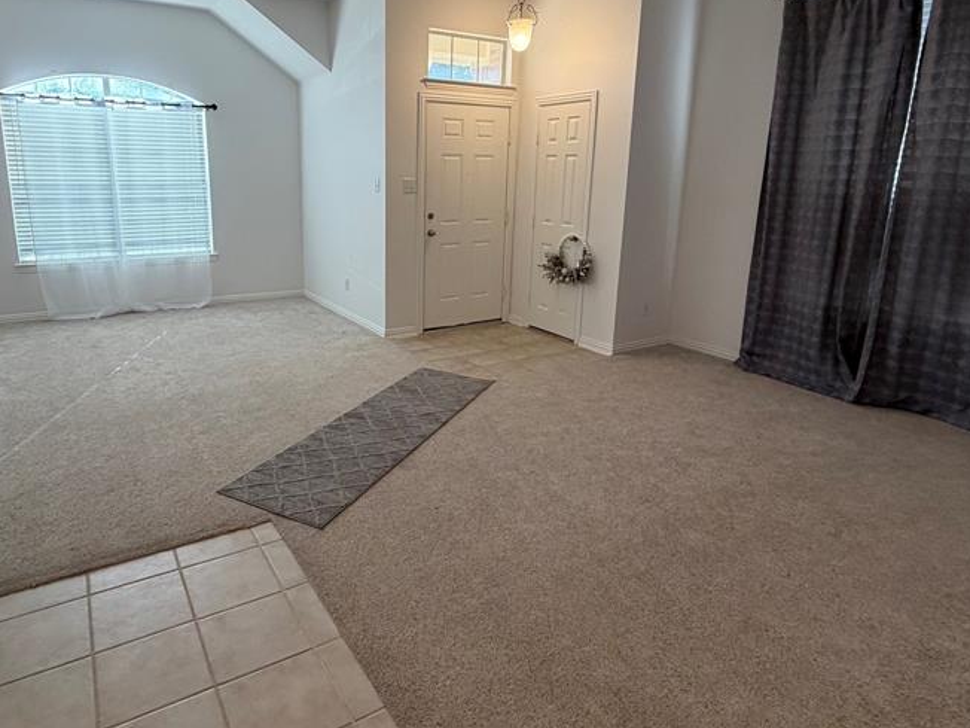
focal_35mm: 22
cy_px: 302
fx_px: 616
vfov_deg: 60.7
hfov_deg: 76.0
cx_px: 417
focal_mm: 2.22
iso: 160
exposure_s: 1/120
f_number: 2.2
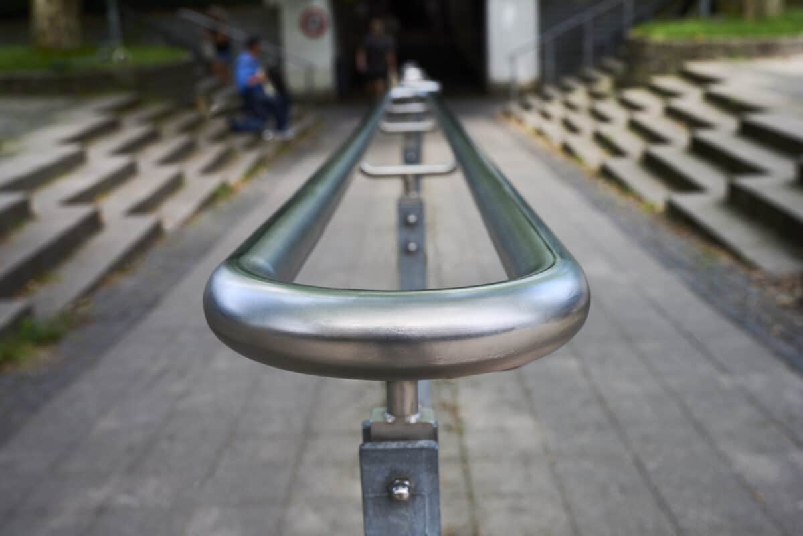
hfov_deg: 46.4
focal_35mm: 42
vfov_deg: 31.9
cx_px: 402
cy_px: 268
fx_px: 937
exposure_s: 1/60
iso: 100
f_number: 8
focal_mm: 42
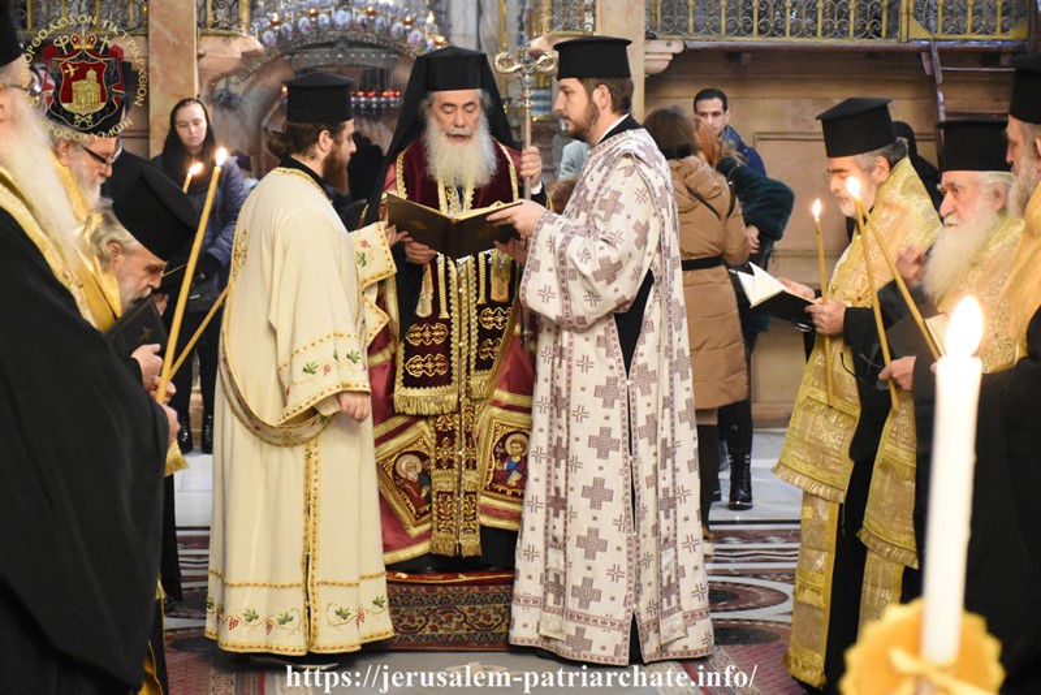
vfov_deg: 14.7
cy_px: 348
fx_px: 2690
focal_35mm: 93
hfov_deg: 21.9
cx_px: 520
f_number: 5
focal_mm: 62
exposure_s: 1/50
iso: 10000
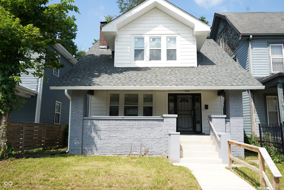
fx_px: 221
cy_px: 95
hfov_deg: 65.5
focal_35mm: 28
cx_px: 142
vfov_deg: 46.4
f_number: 5.6
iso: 100
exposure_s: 1/320
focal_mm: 28
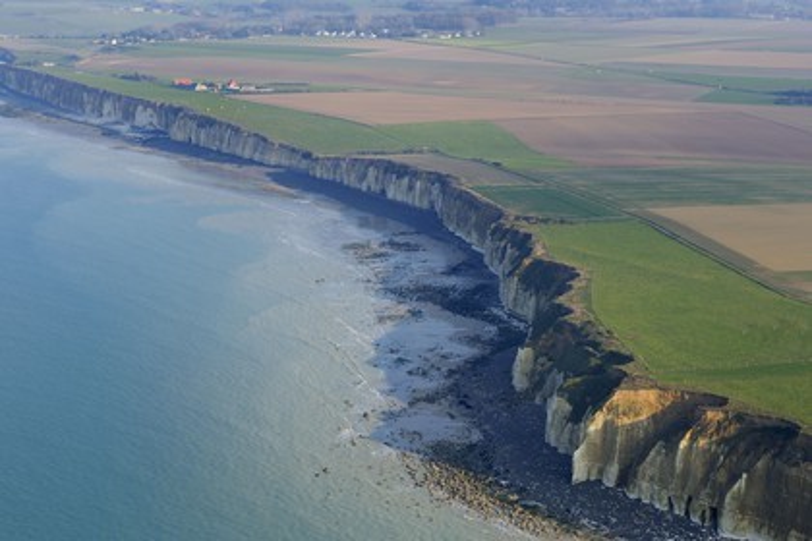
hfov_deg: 24.8
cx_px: 406
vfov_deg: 16.7
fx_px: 1849
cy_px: 270
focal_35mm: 82
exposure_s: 1/800
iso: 400
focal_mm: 82
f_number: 7.1
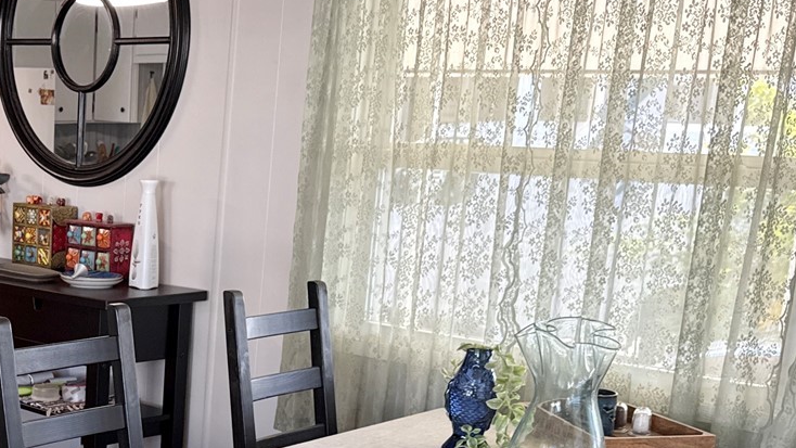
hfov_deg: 34.4
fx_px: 1203
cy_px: 426
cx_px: 69
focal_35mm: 57
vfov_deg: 20.5
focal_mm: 6.76
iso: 125
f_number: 1.78
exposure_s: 1/121
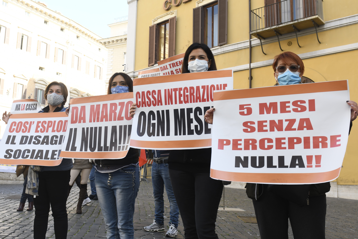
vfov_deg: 36.9
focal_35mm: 36
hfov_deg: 53.1
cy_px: 120
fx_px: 358
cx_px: 179
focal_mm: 24
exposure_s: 1/250
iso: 320
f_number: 5
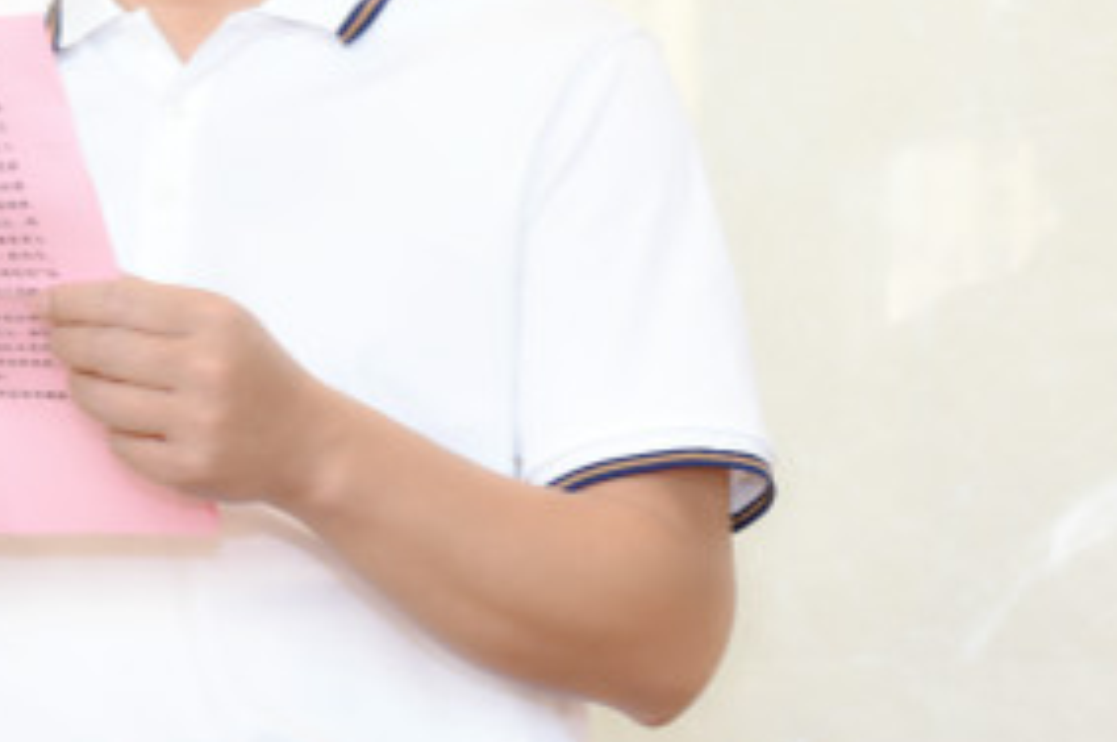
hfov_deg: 10.6
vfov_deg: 7.1
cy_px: -16
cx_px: 95
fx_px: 5981
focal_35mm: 193
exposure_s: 1/160
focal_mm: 78
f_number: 5.6
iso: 2000
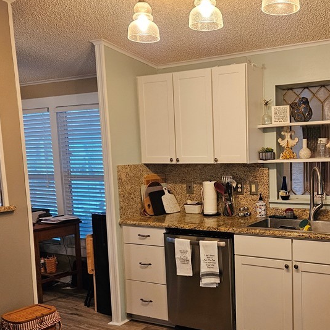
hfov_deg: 41.9
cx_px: 236
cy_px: 205
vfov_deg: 42.5
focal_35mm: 39
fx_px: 421
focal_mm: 5.4
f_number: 1.8
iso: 640
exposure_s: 1/120
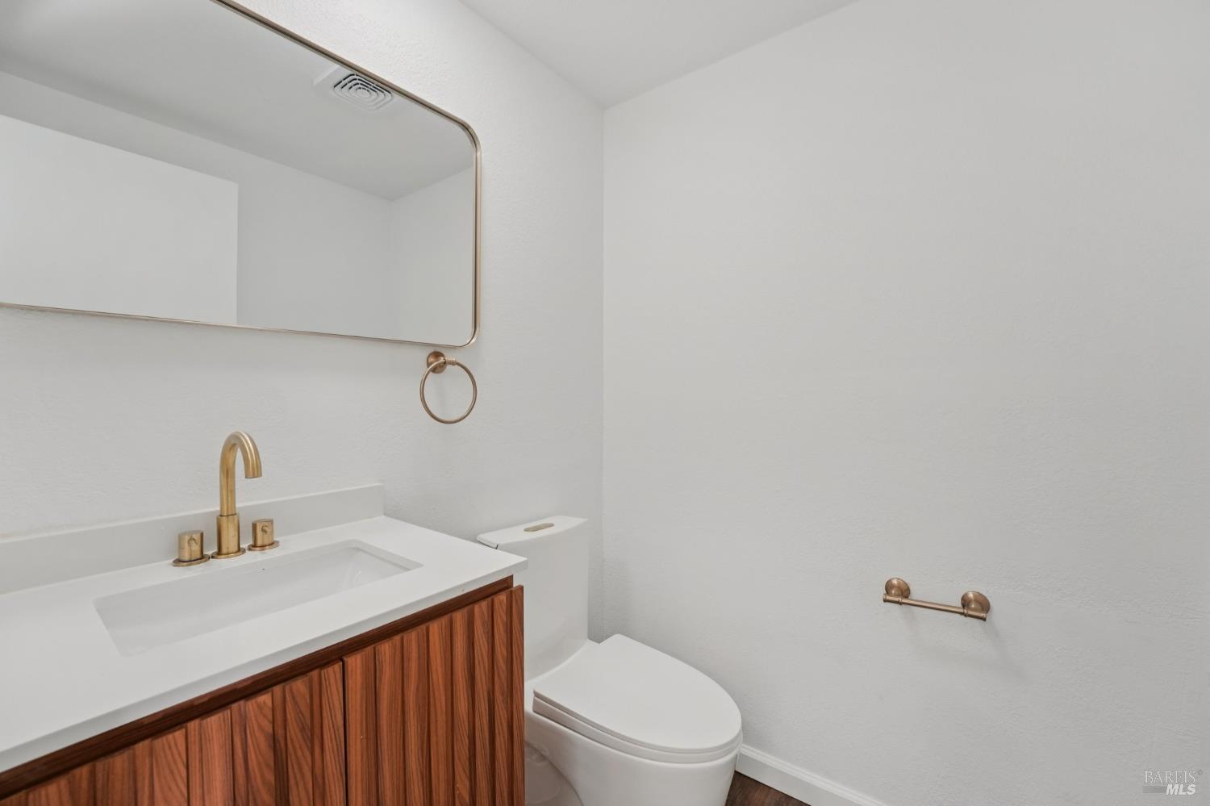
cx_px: 605
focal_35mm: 14
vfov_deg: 81.2
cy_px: 403
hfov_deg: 104.3
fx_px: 470
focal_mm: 14
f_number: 8
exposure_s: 1/100
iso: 800
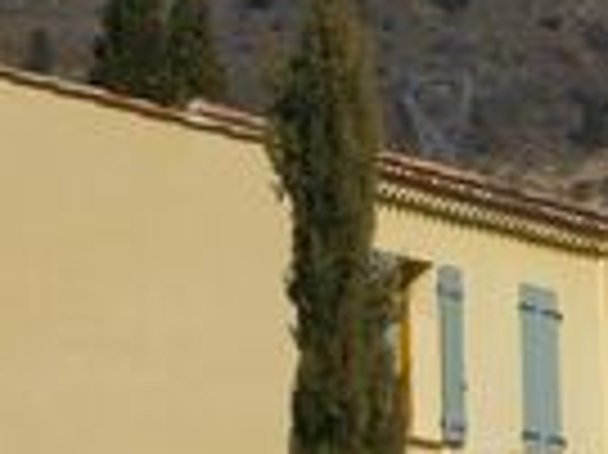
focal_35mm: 387
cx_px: 617
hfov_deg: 5.1
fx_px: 6791
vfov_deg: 3.8
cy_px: 36
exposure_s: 1/1250
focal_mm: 15.4
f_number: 4.9
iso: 80
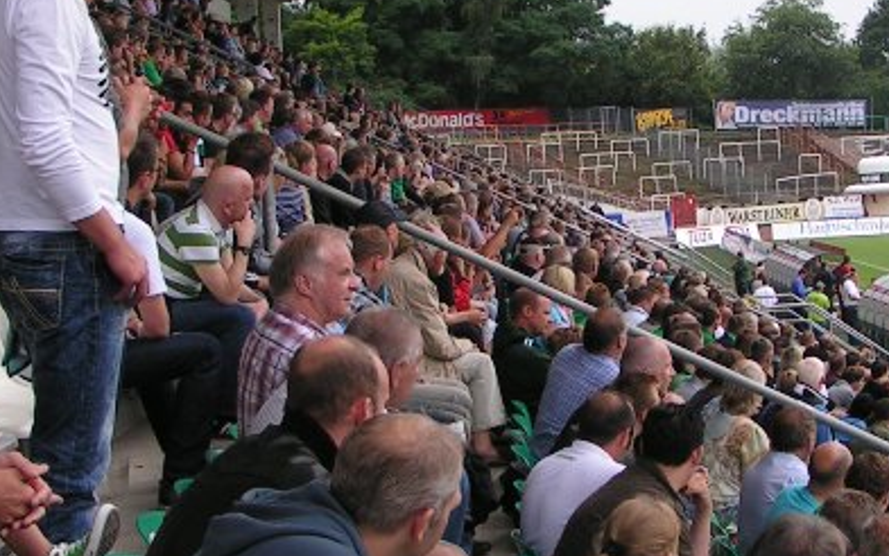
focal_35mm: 82
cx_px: 527
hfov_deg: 25.2
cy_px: 246
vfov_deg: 15.9
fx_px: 1988
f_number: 5.6
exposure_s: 1/80
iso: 50
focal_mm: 5.8
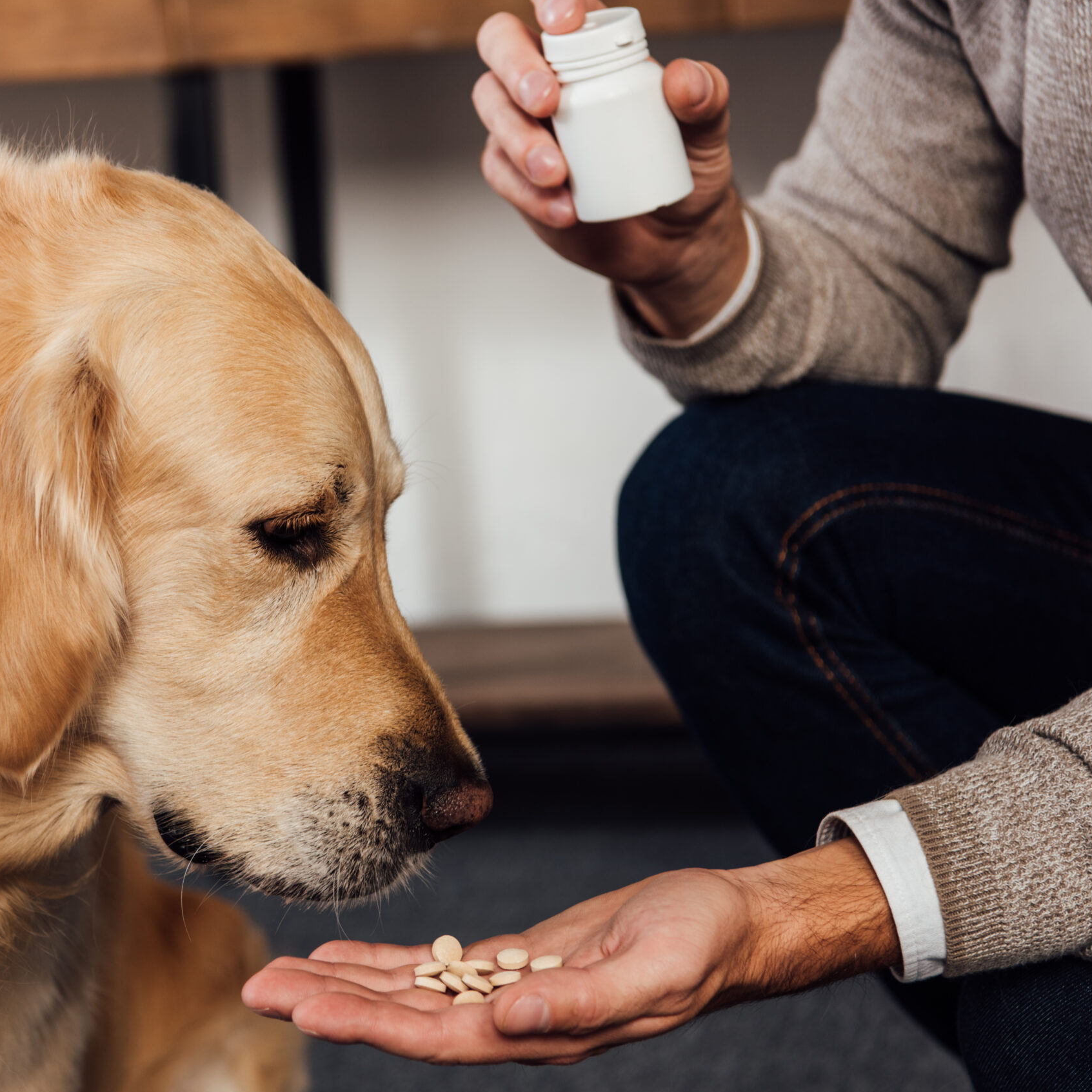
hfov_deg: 19.2
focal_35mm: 90
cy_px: 548
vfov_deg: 19.3
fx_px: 3212
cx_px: 307
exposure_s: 1/160
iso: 200
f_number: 4.5
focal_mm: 70
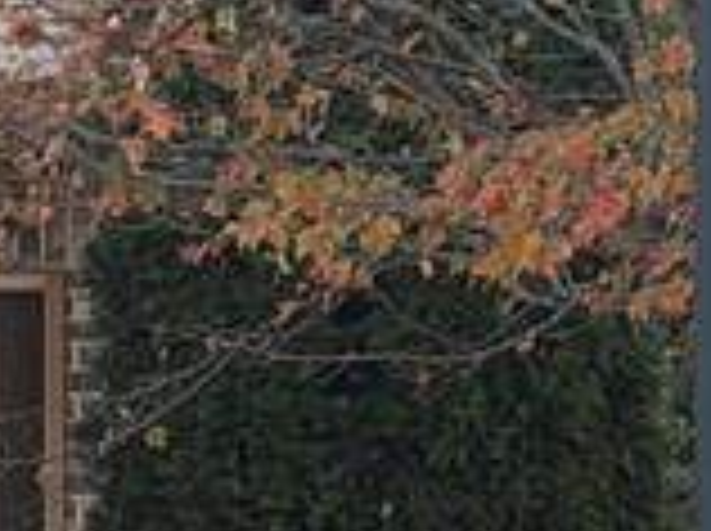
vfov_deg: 4.7
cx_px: -666
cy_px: 63
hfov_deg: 6.2
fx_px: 6399
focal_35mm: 312
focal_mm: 6.76
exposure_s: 1/163
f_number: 1.78
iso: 64
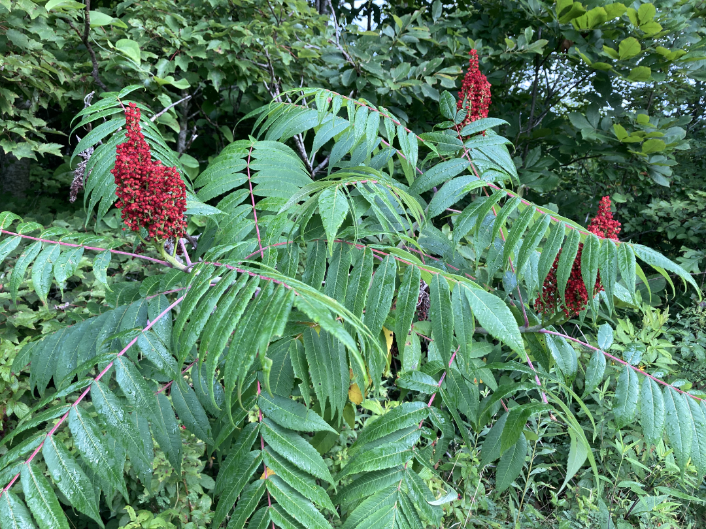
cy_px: 264
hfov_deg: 63.4
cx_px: 353
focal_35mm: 28
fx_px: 571
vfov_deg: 49.7
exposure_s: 1/121
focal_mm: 4
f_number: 1.8
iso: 32
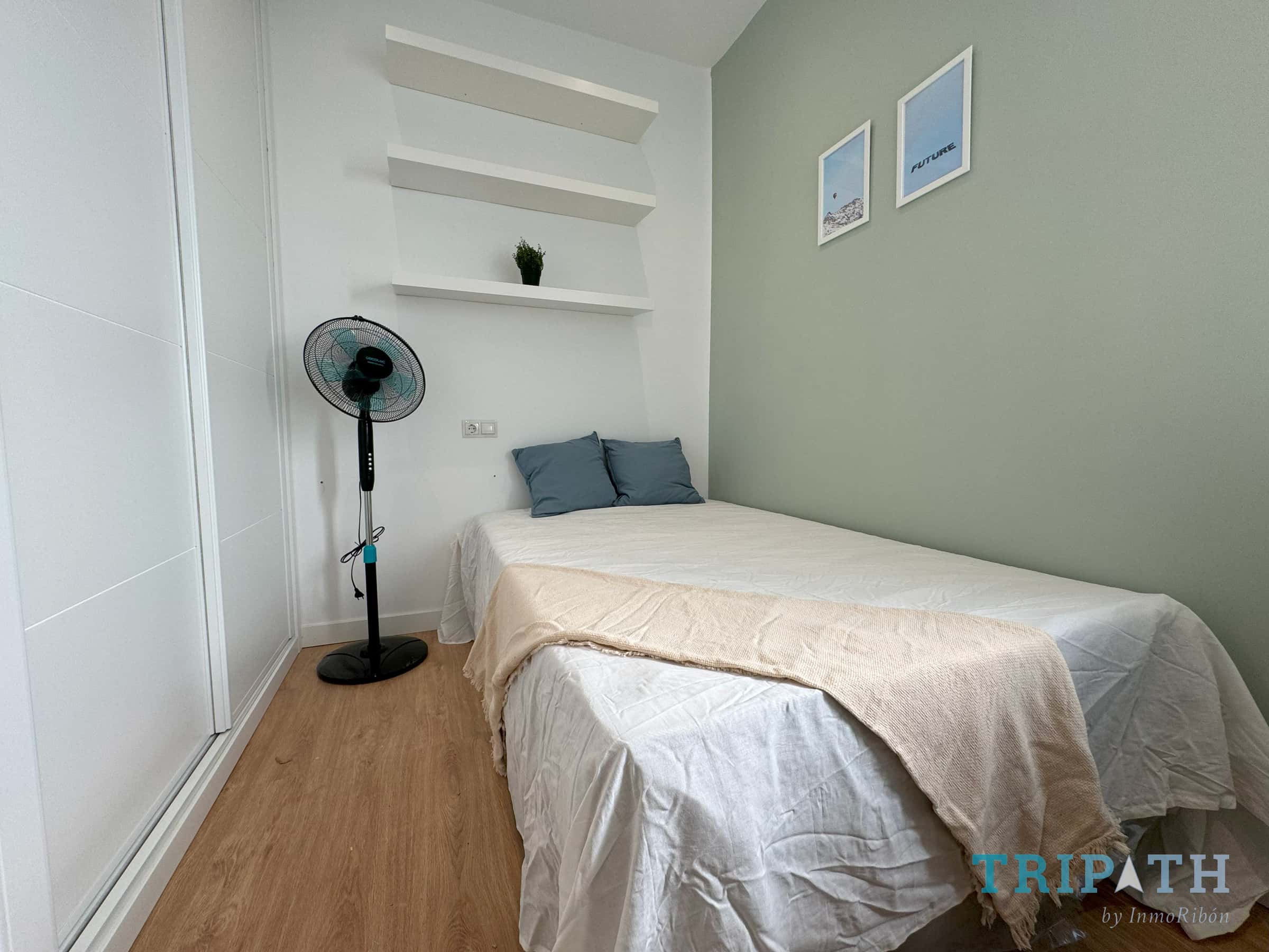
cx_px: 634
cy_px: 476
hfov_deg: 102.1
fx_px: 513
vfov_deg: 85.7
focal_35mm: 14
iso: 64
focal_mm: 2.22
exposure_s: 1/100
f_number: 2.2
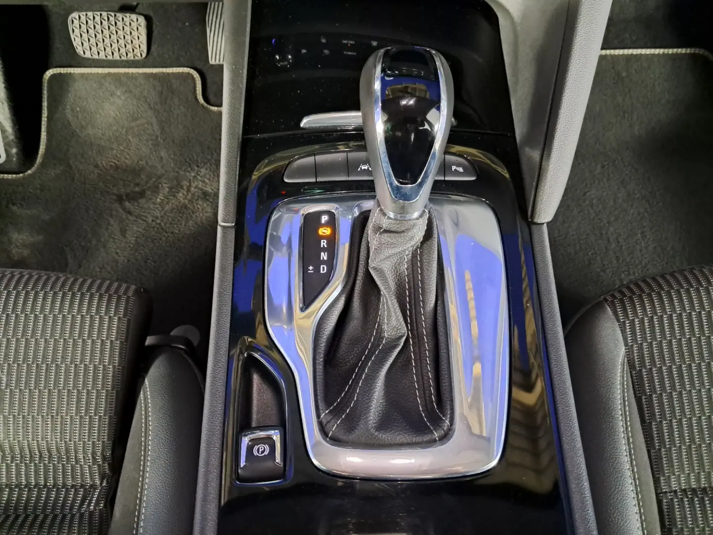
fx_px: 556
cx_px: 356
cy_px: 268
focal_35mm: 27
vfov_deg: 51.4
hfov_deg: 65.3
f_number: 1.8
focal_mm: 4
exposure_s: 1/17
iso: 1600
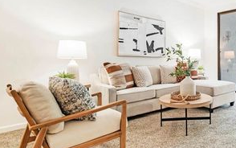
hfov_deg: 63.7
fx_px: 167
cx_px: 192
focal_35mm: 26
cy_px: 58
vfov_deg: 47.3
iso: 160
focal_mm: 10
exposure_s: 1/2
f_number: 8
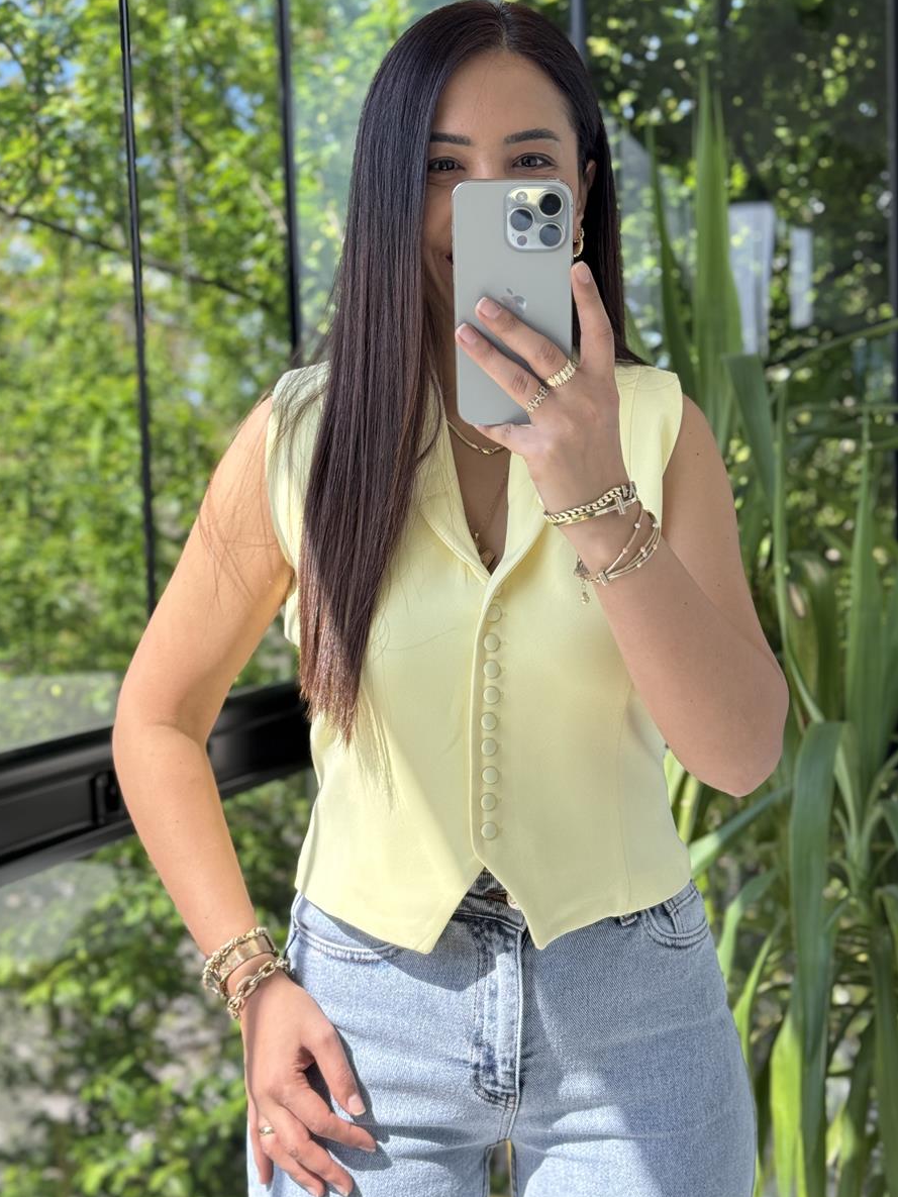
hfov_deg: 27.0
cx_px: 499
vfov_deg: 35.5
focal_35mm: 54
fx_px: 1867
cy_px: 605
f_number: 1.78
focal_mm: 6.76
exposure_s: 1/296
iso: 64
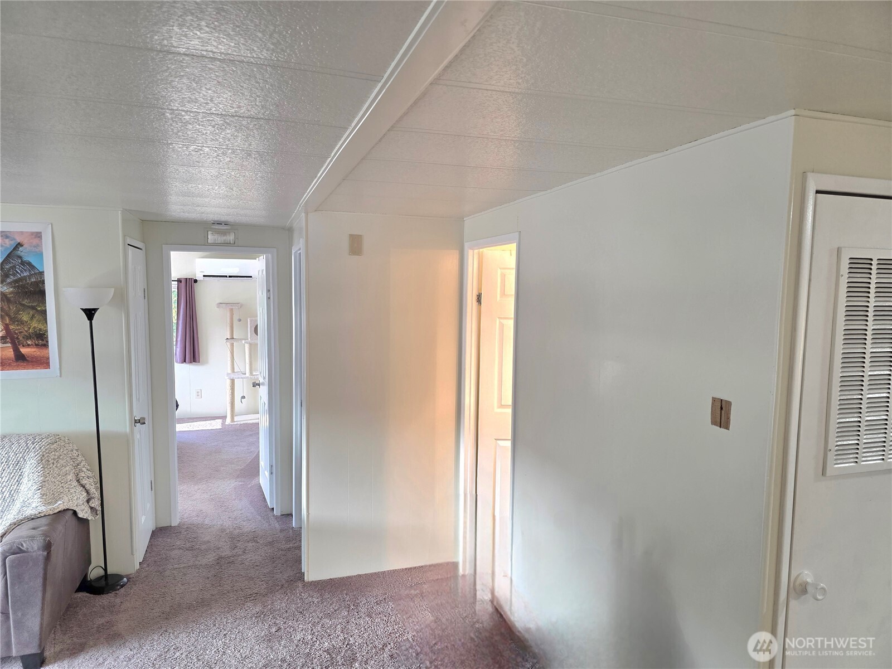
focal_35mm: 23
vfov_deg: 58.9
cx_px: 446
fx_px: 593
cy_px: 334
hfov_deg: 73.9
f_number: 1.7
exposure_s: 1/120
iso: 160
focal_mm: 6.3
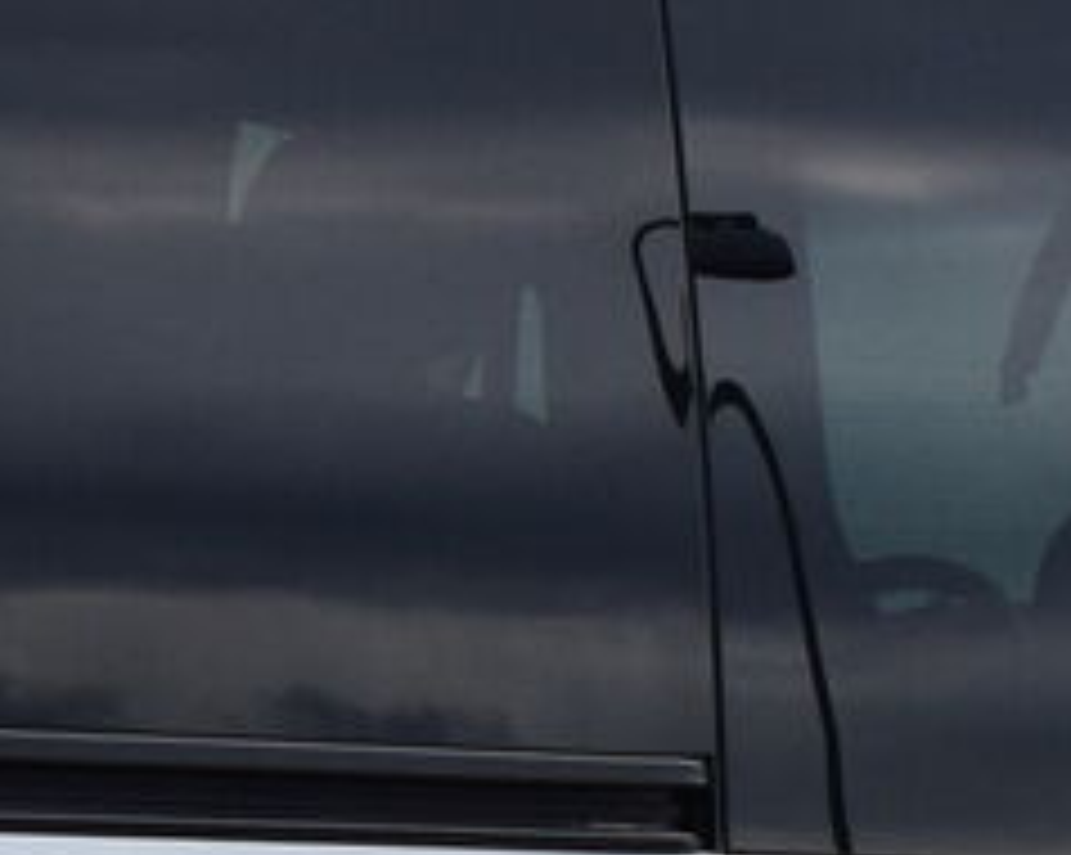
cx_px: -405
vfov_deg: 5.0
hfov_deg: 6.3
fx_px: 9716
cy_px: 1076
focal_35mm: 307
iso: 400
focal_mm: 27
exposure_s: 1/500
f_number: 11
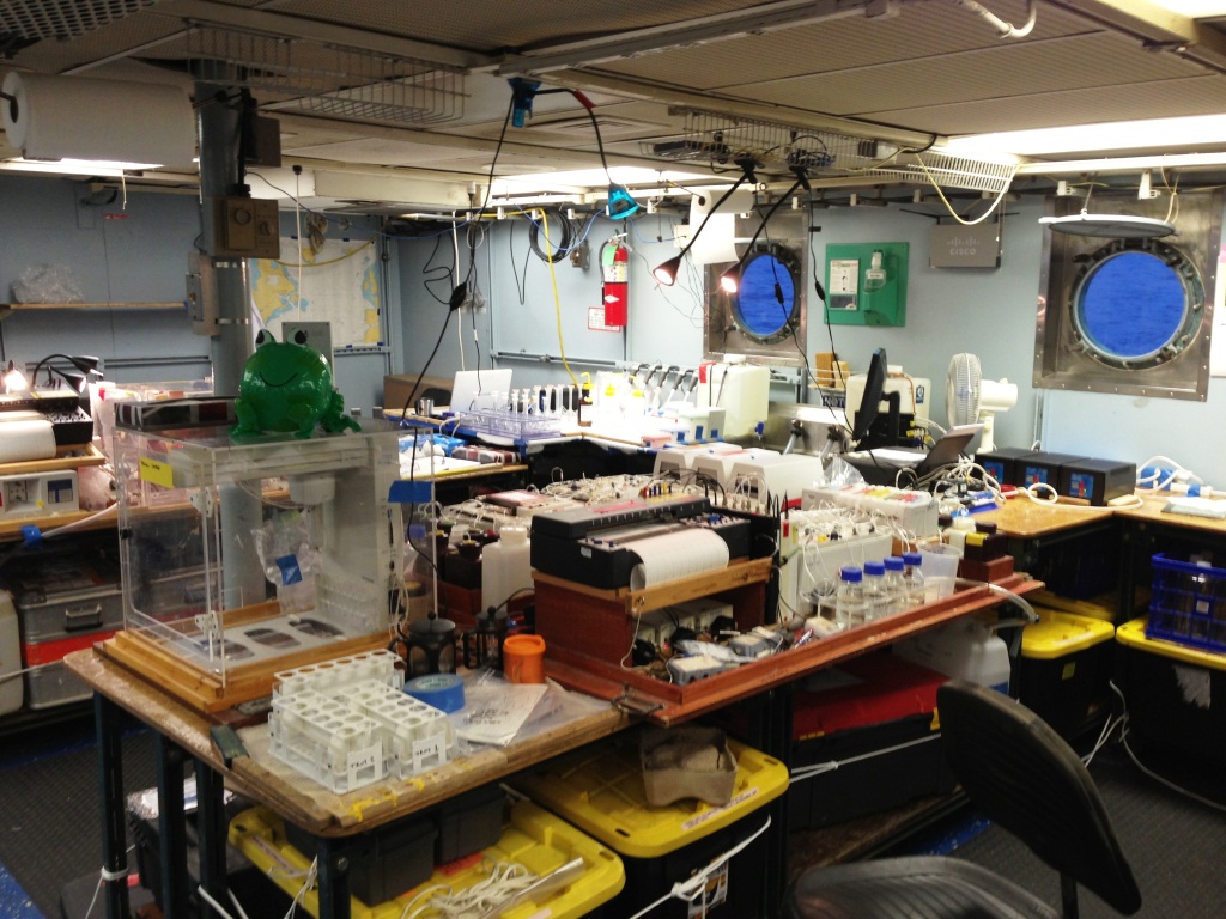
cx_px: 613
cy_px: 460
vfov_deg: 42.9
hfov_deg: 55.4
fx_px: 1169
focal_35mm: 33
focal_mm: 4.13
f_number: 2.4
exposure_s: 1/20
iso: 80
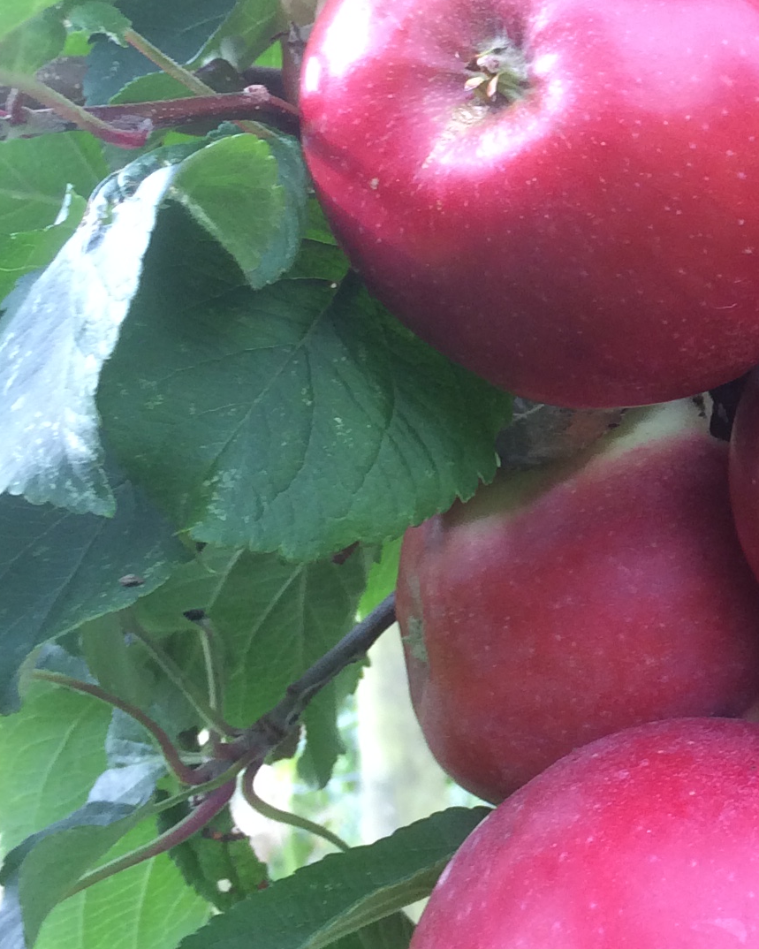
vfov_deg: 22.2
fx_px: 2415
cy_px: 343
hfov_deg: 16.7
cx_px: 1036
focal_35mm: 86
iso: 50
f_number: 2.2
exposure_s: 1/100
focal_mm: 4.15
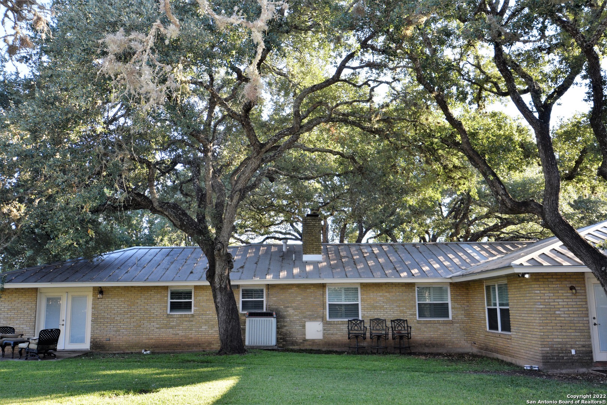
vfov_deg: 36.9
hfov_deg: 53.1
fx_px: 607
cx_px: 304
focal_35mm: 36
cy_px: 202
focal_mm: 24
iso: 400
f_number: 5
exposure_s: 1/200
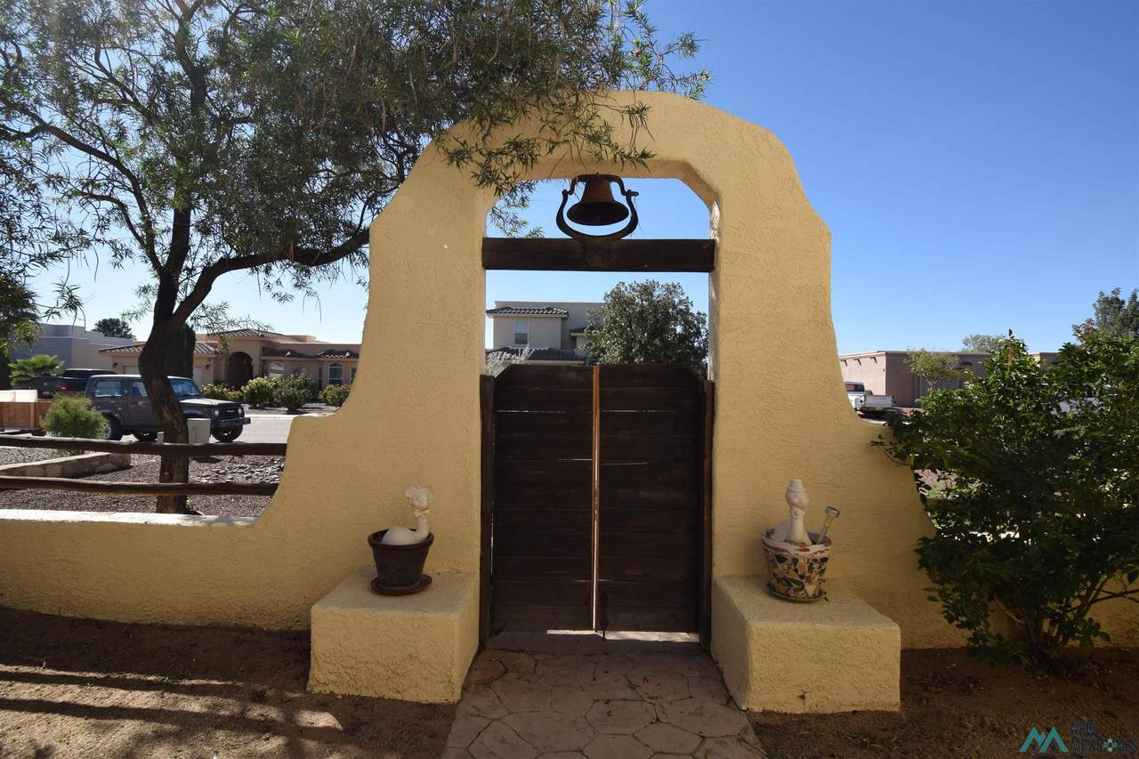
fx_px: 546
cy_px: 380
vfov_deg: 69.6
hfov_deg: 92.4
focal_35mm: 17
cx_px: 570
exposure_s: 1/200
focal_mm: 11.5
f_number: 9
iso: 100
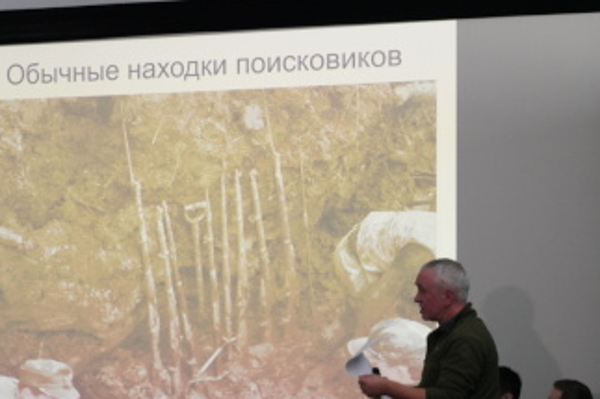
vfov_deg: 12.9
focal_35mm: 106
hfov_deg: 18.9
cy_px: 245
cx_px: 45
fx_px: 1766
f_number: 4
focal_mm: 57
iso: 5000
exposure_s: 1/160
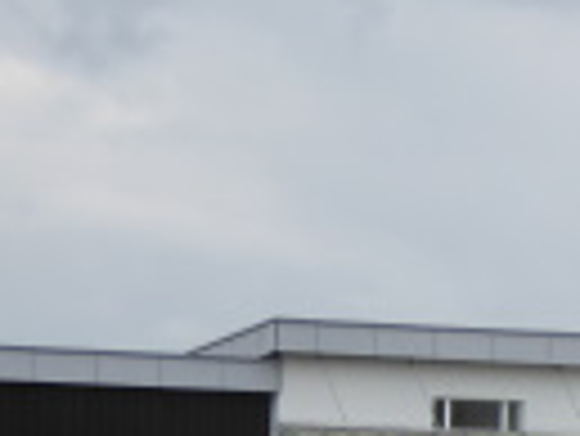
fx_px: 4629
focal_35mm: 276
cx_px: 472
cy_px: 593
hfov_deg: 7.2
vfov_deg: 5.4
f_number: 4.7
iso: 80
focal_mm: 14.1
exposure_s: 1/80
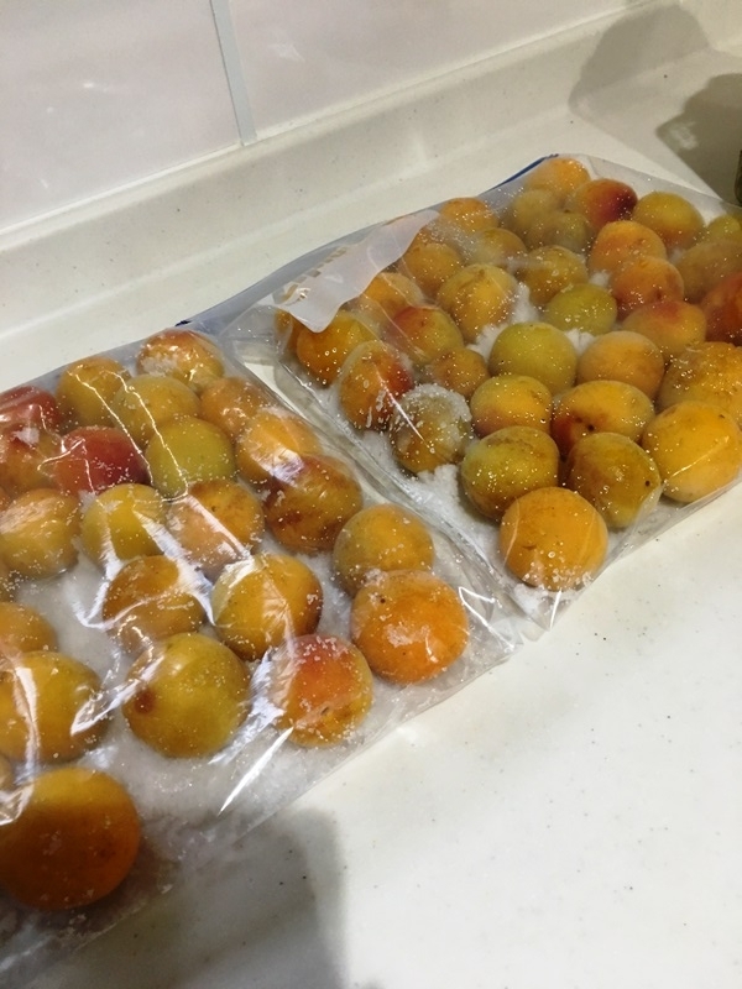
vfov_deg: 61.7
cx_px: 371
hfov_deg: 48.2
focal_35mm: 29
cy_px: 494
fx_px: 829
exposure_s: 1/30
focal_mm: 4.15
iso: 100
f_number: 2.2
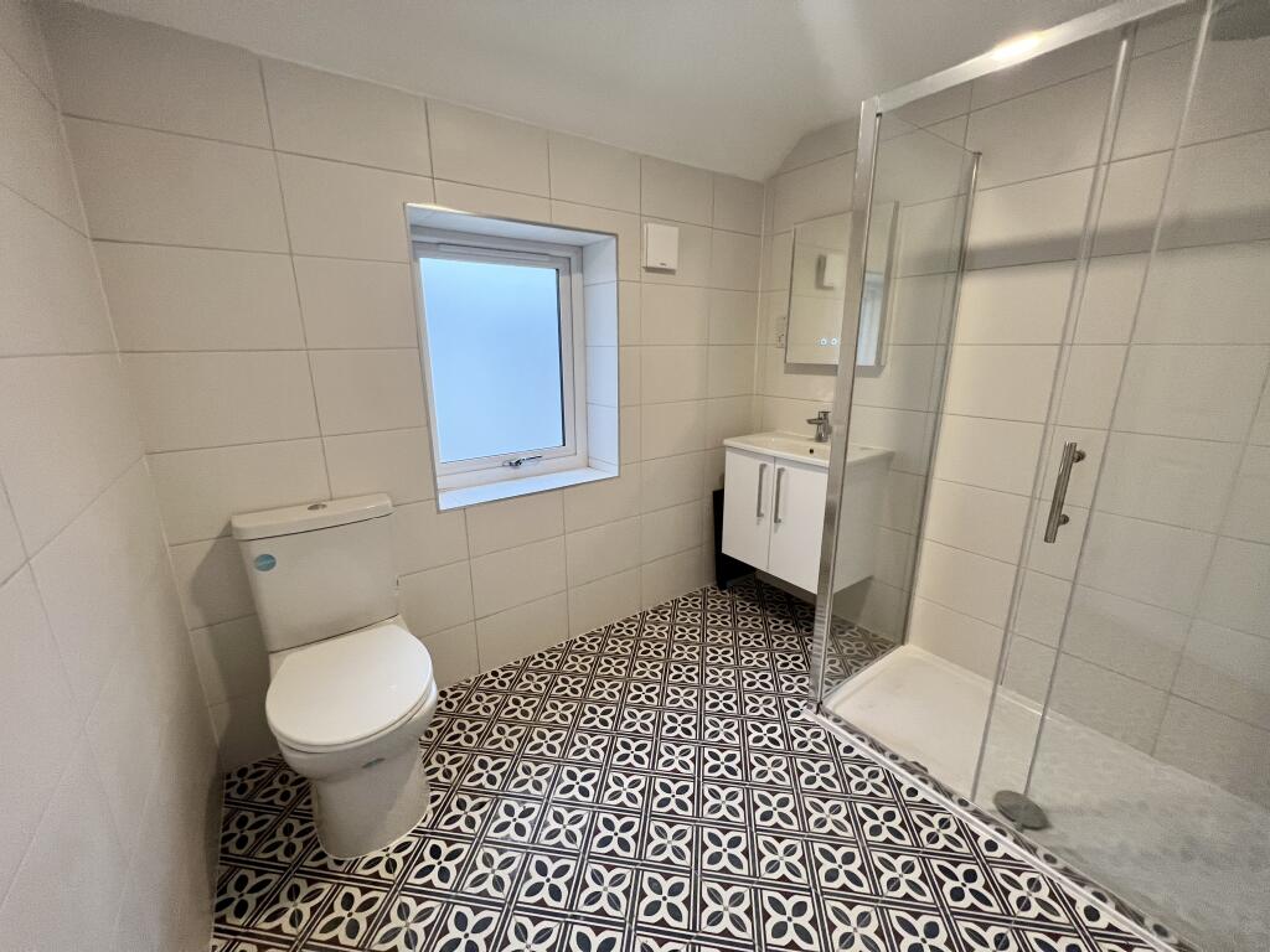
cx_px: 635
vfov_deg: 89.9
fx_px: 477
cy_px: 476
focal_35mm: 13
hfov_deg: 106.2
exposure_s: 1/100
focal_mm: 1.57
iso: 250
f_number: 1.8
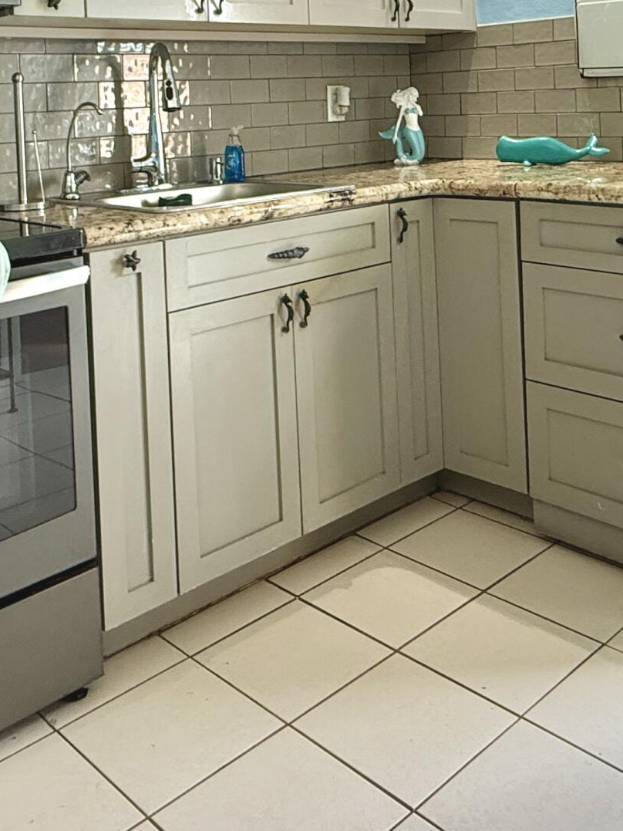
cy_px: 115
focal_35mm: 39
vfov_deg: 44.4
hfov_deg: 36.8
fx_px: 936
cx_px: 334
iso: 250
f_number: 2.2
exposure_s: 1/120
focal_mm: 2.22
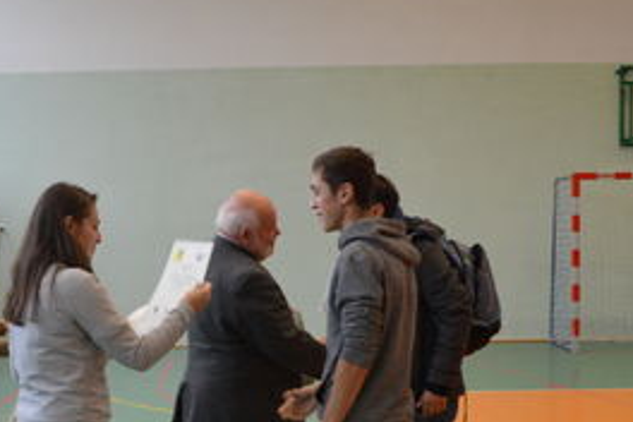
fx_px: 1090
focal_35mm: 62
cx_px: 247
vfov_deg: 21.6
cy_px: 354
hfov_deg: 32.3
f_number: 4
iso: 400
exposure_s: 1/60
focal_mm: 18
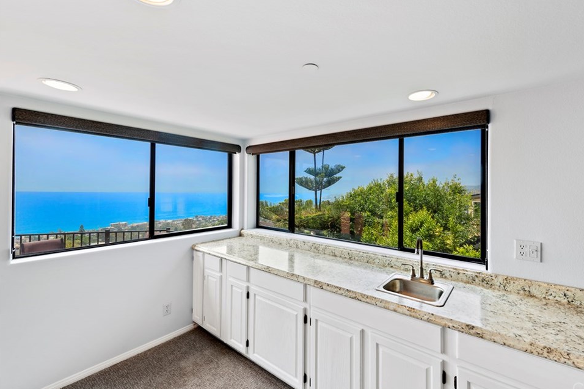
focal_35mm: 15
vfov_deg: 77.3
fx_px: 243
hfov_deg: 100.3
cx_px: 309
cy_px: 185
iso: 200
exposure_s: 1/30
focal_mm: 14
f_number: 7.1
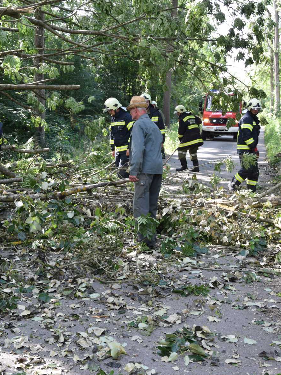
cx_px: 111
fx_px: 574
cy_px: 186
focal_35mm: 53
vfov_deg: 36.2
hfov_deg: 27.5
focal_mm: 24
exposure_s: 1/160
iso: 400
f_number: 6.3
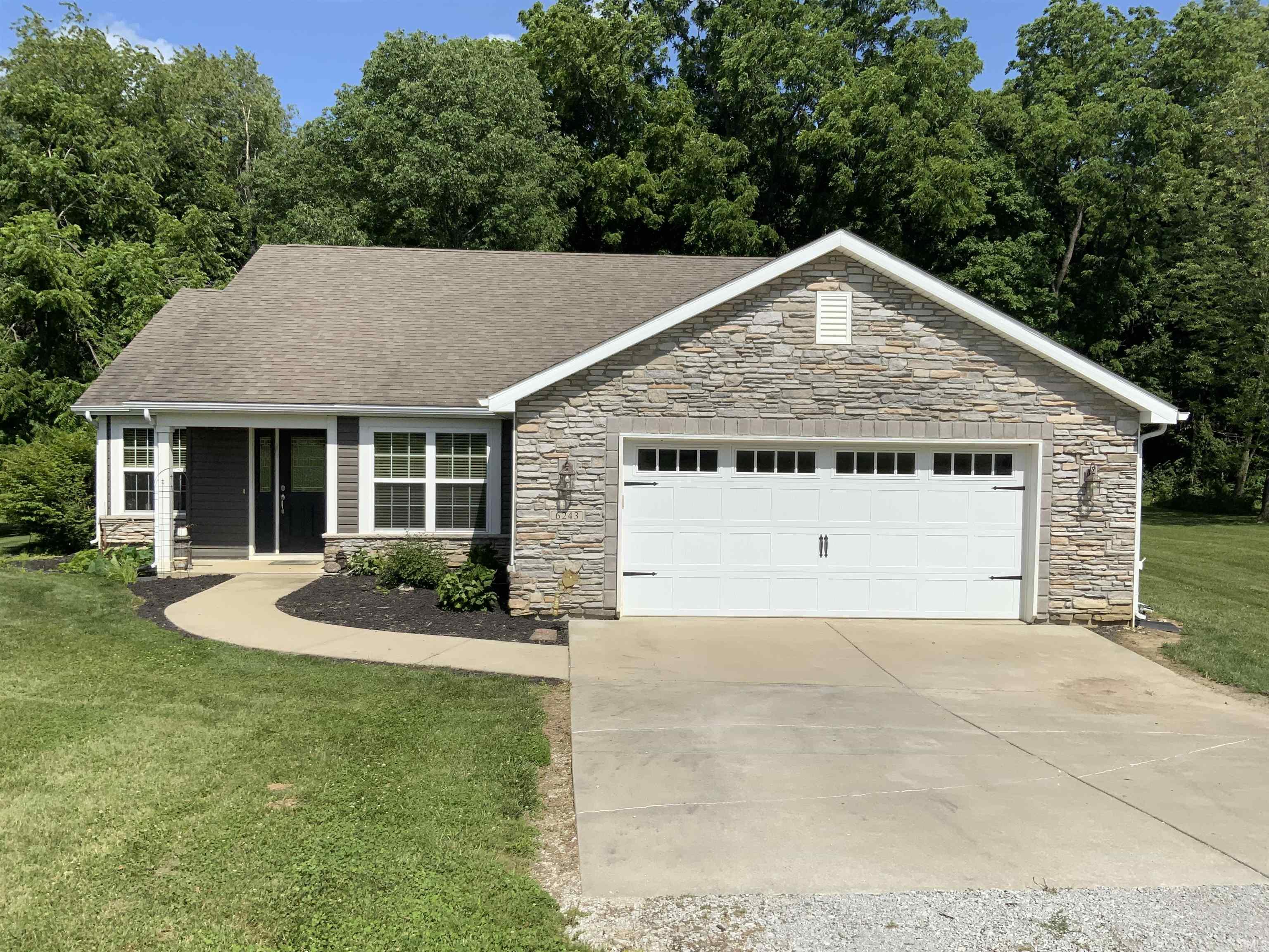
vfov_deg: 48.2
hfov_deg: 61.7
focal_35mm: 29
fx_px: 1063
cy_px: 476
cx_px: 634
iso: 20
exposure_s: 1/3534
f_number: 1.8
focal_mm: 3
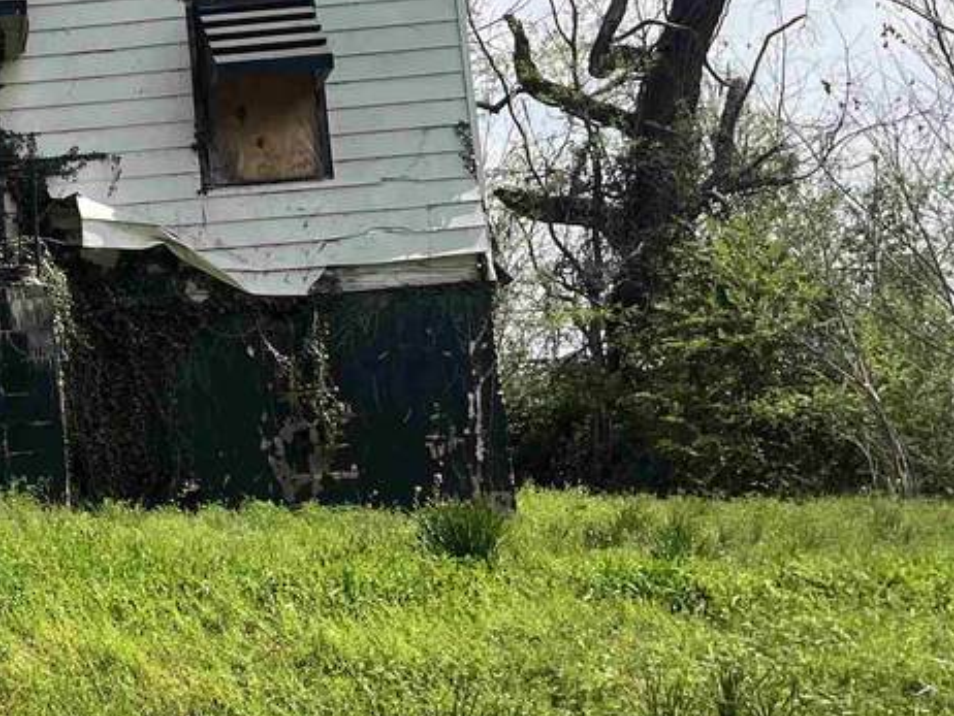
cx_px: -153
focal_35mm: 72
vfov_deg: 20.5
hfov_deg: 24.7
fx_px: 1985
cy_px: 347
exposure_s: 1/4016
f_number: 1.6
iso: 50
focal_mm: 5.1
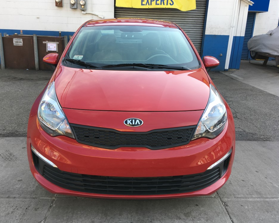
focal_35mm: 31
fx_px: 256
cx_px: 129
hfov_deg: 57.1
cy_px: 111
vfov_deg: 47.1
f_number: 2.2
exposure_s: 1/248
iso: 25
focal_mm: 4.15
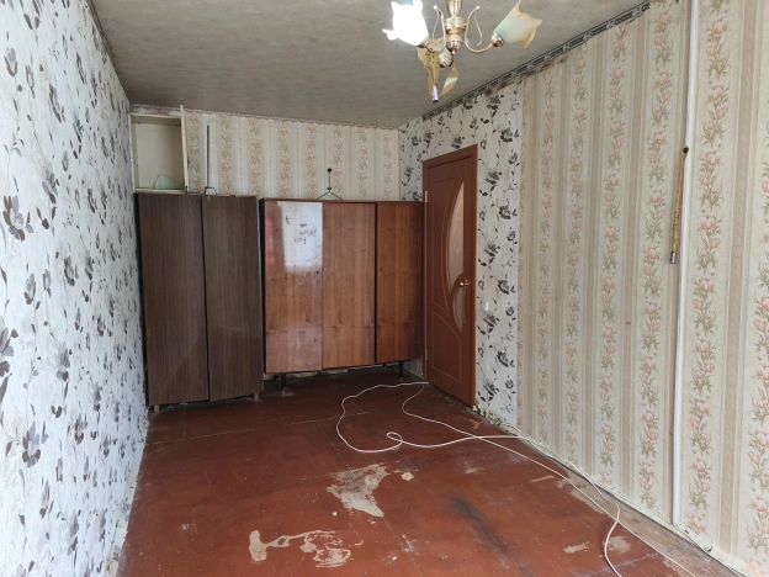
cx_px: 384
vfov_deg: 58.9
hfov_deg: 73.9
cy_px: 288
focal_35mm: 23
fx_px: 511
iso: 640
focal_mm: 5.35
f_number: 1.7
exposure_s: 1/50
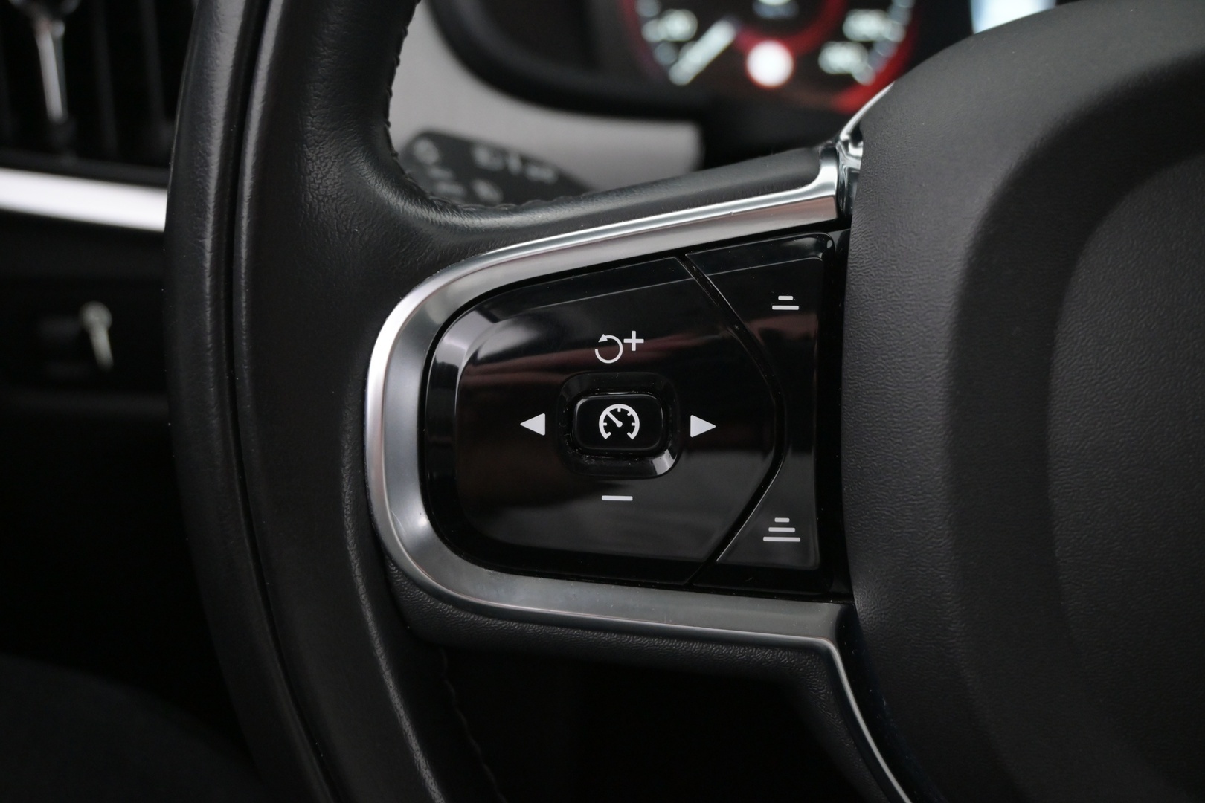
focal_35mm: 39
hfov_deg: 49.6
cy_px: 402
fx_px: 1305
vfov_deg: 34.2
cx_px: 602
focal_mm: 26
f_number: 4.5
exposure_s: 1/40
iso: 2800
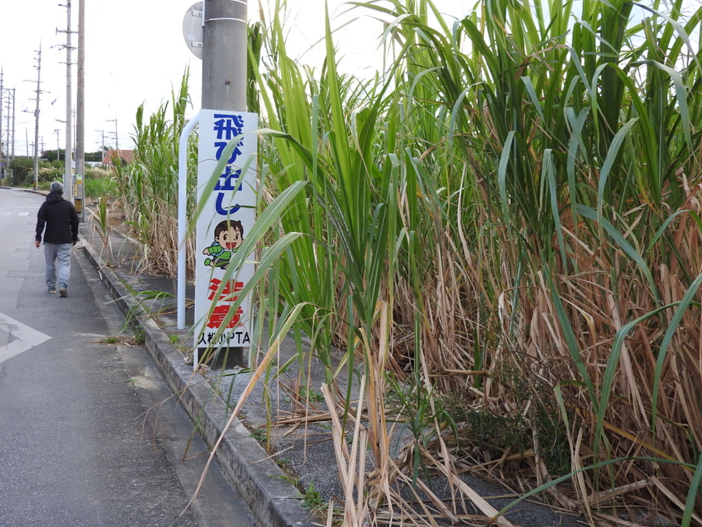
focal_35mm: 45
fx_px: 913
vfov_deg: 32.2
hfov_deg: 42.1
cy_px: 264
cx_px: 351
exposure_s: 1/40
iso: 100
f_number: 4
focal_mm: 8.1
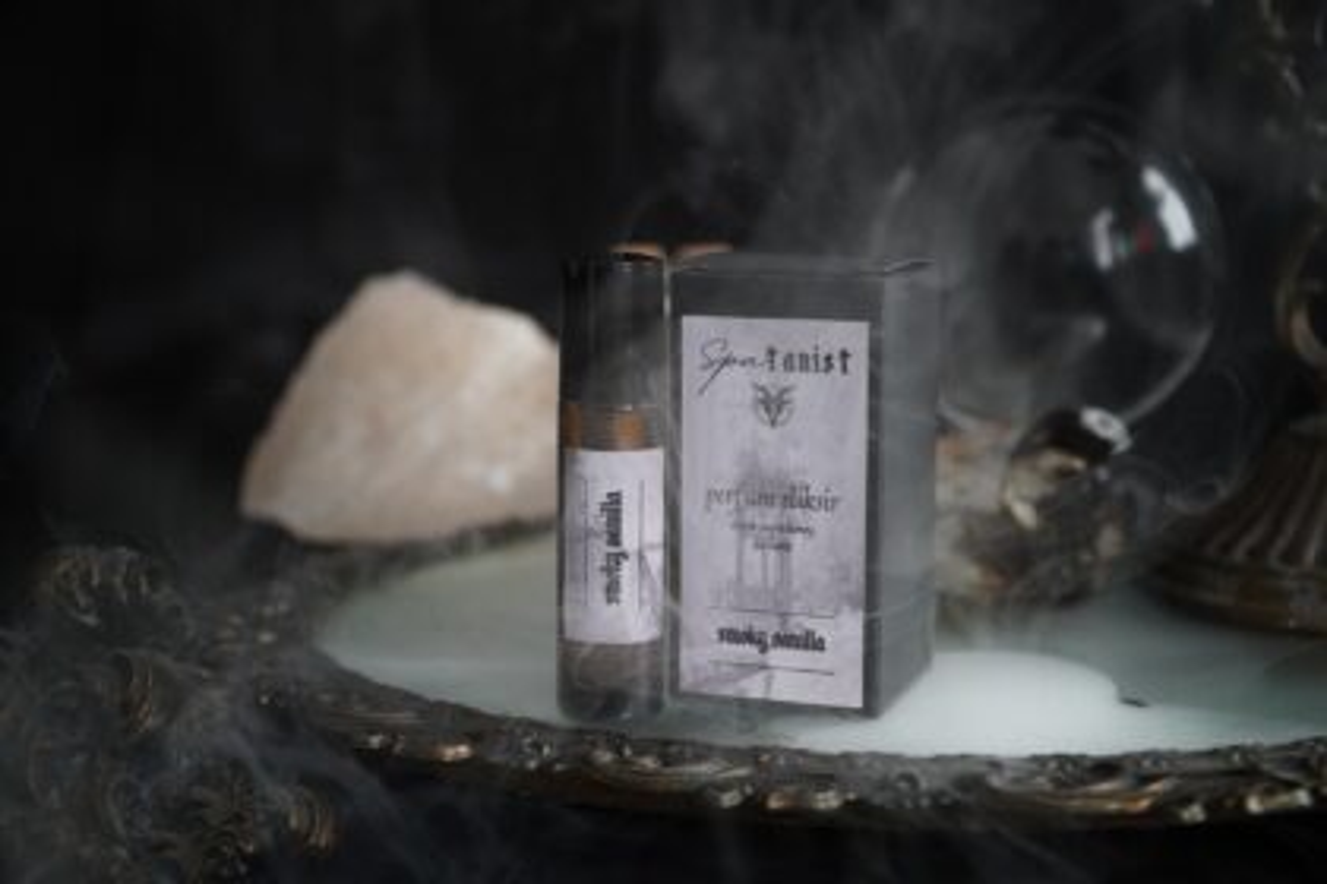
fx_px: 1990
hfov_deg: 36.9
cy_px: 442
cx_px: 664
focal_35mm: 54
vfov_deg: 25.1
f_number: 4
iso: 1250
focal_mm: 36
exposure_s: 1/60
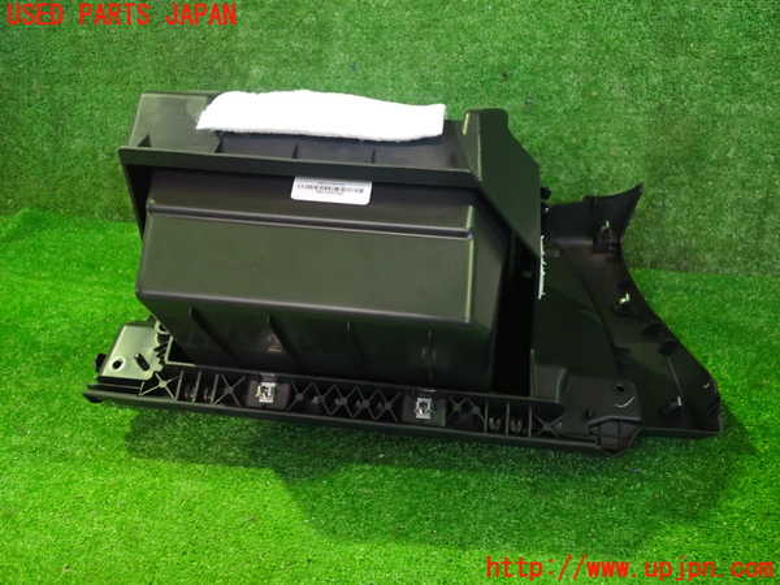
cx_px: 390
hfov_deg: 60.0
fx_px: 676
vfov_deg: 46.8
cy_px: 292
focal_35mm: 30
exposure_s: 1/20
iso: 800
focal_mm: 5.4
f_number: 2.3
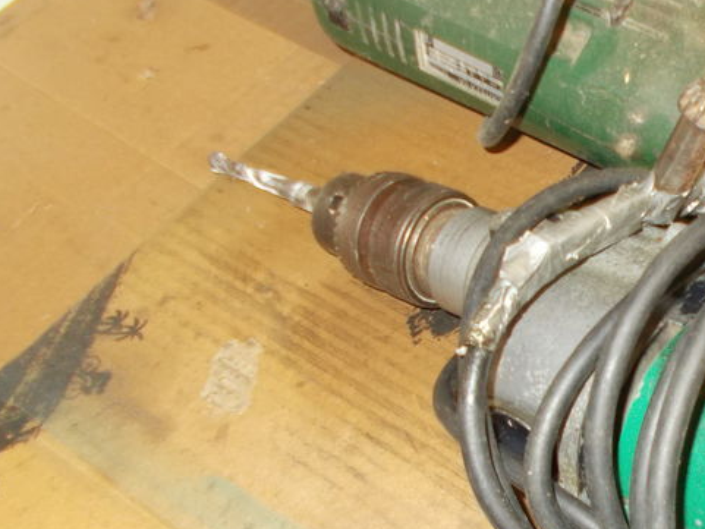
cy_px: 334
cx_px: 705
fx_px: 1100
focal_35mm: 54
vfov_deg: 26.9
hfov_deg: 32.7
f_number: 3.2
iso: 200
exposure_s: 1/25
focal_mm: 4.6
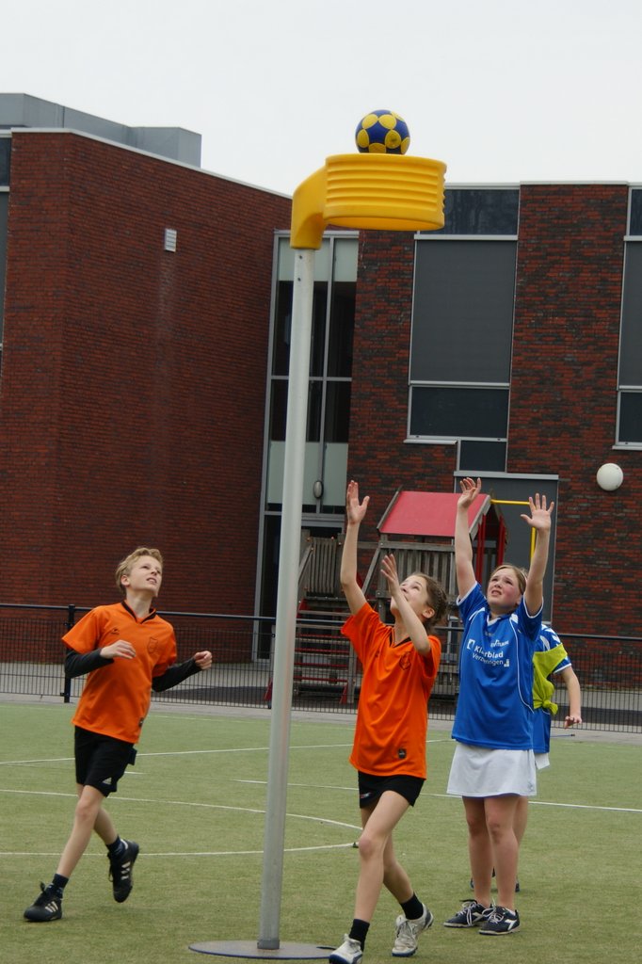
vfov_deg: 24.6
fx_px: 2208
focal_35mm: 82
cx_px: 321
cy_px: 482
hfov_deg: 16.5
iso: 100
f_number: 5
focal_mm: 55
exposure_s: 1/320
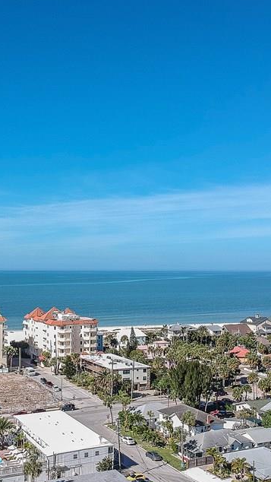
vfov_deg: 46.2
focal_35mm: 44
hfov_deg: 27.1
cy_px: 280
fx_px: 562
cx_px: 106
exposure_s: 1/1000
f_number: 2.6
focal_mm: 4.49
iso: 100
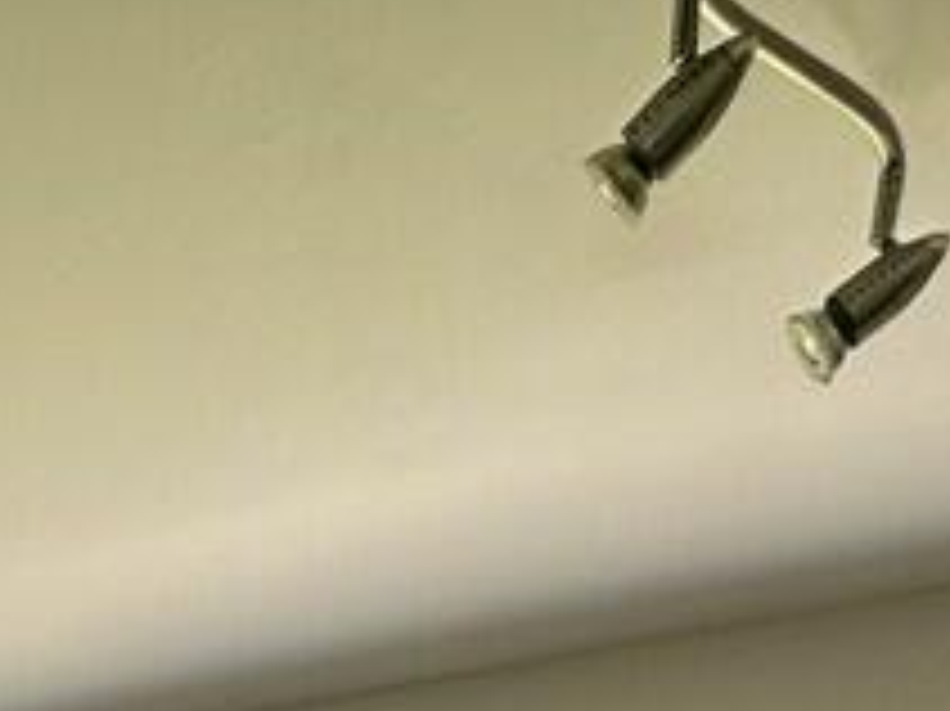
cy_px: 1692
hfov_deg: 23.9
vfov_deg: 14.5
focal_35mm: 68
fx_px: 1865
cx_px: -387
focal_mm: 2.22
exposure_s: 1/99
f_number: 2.2
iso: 64
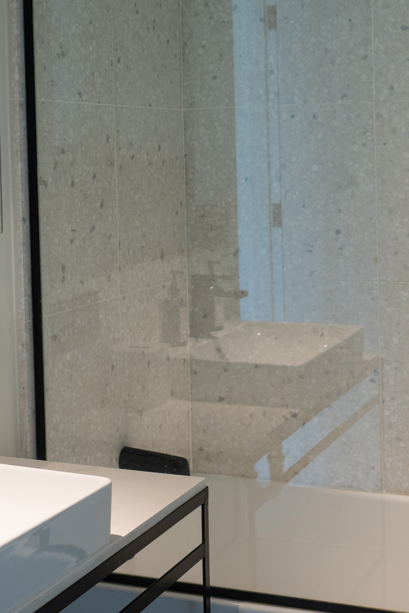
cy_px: 174
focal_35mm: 65
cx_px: 234
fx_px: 1107
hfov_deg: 20.9
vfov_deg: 30.6
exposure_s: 1/125
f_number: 4
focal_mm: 26
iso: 500
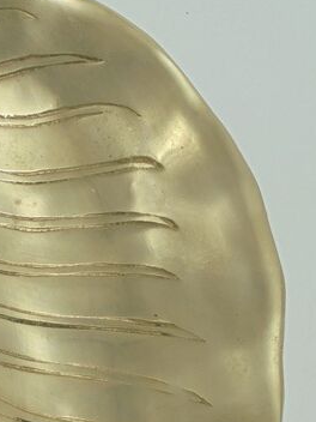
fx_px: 1059
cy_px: 339
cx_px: -34
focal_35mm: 87
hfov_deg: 16.5
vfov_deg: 22.2
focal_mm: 6.1
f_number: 4
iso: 100
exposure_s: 1/100
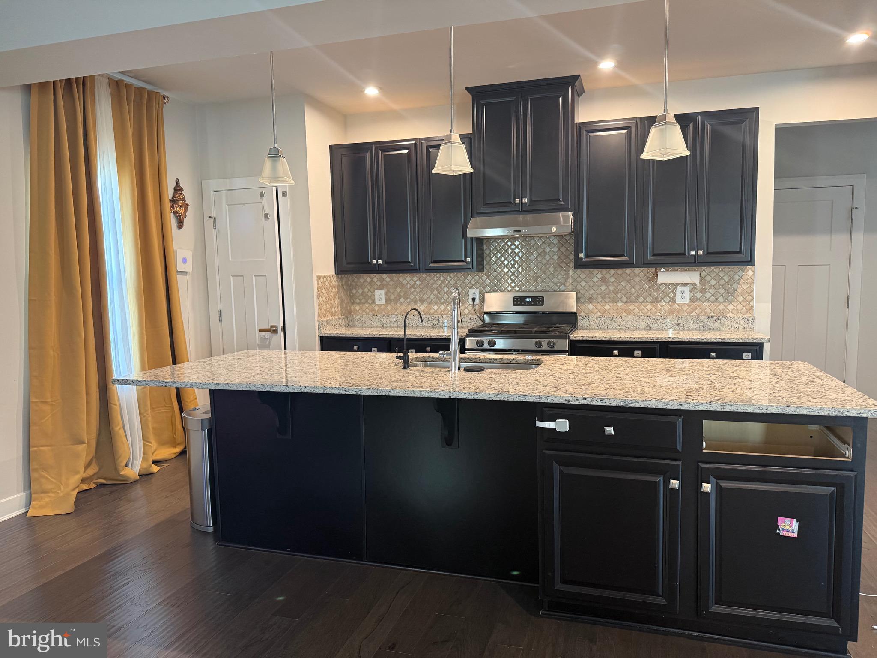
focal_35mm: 24
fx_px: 608
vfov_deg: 56.8
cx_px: 438
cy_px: 329
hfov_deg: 71.6
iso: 320
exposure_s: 1/60
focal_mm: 6.76
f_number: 1.78
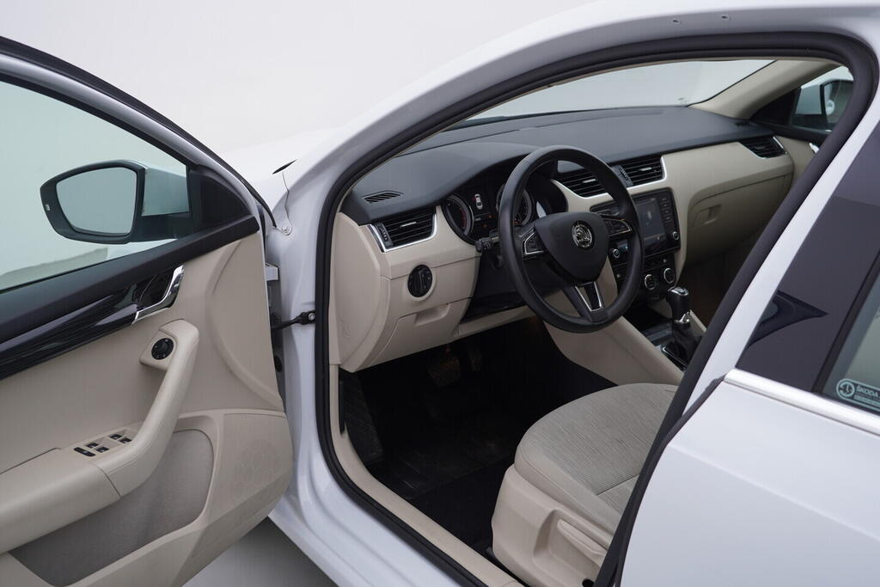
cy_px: 294
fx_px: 880
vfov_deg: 36.9
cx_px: 440
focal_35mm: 36
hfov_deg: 53.1
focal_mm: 24
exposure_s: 1/80
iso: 125
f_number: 4
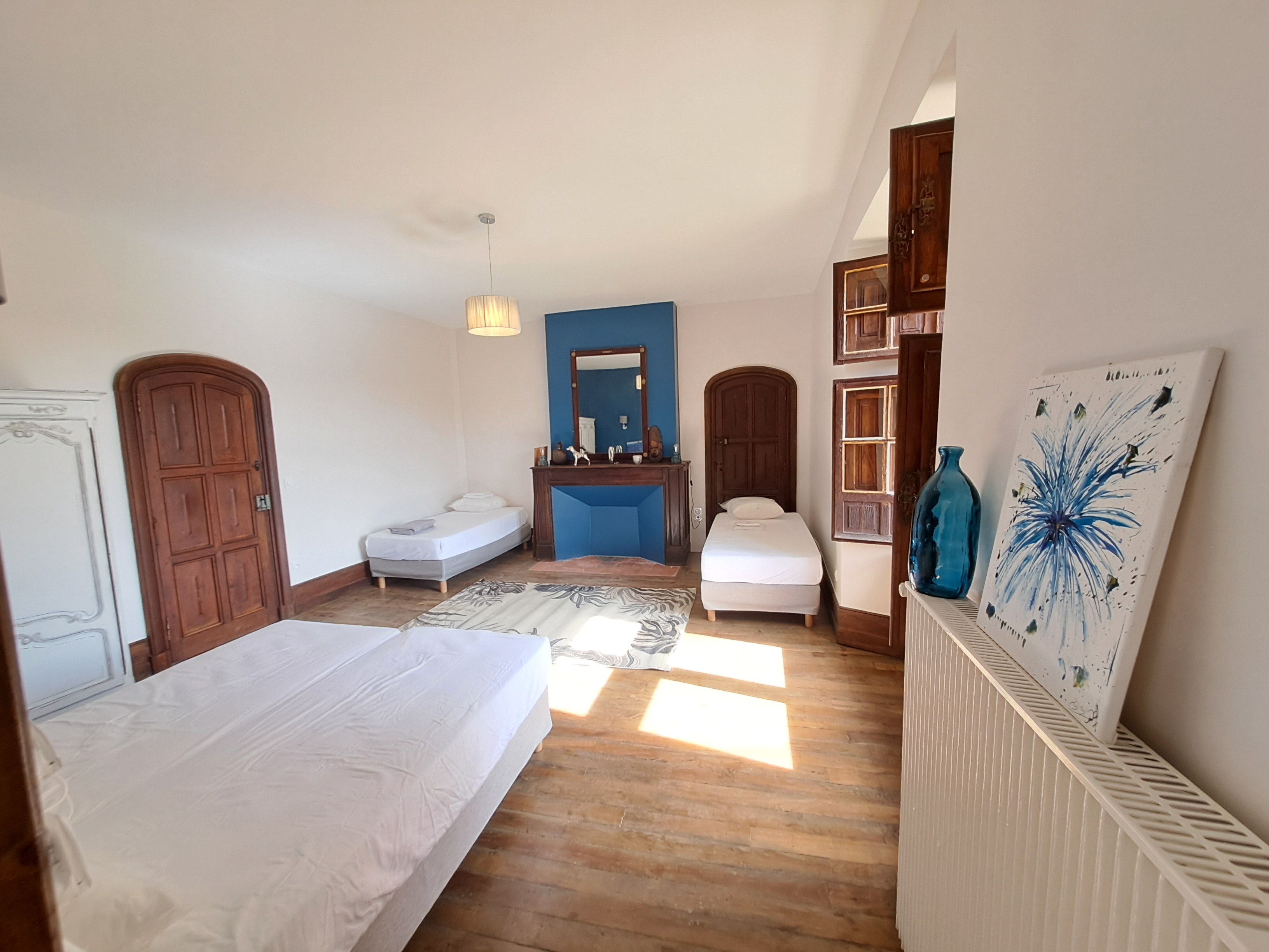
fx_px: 477
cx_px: 634
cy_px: 476
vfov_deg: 89.9
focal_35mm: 13
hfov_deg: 106.2
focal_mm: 1.42
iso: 64
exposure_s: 1/50
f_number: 2.2
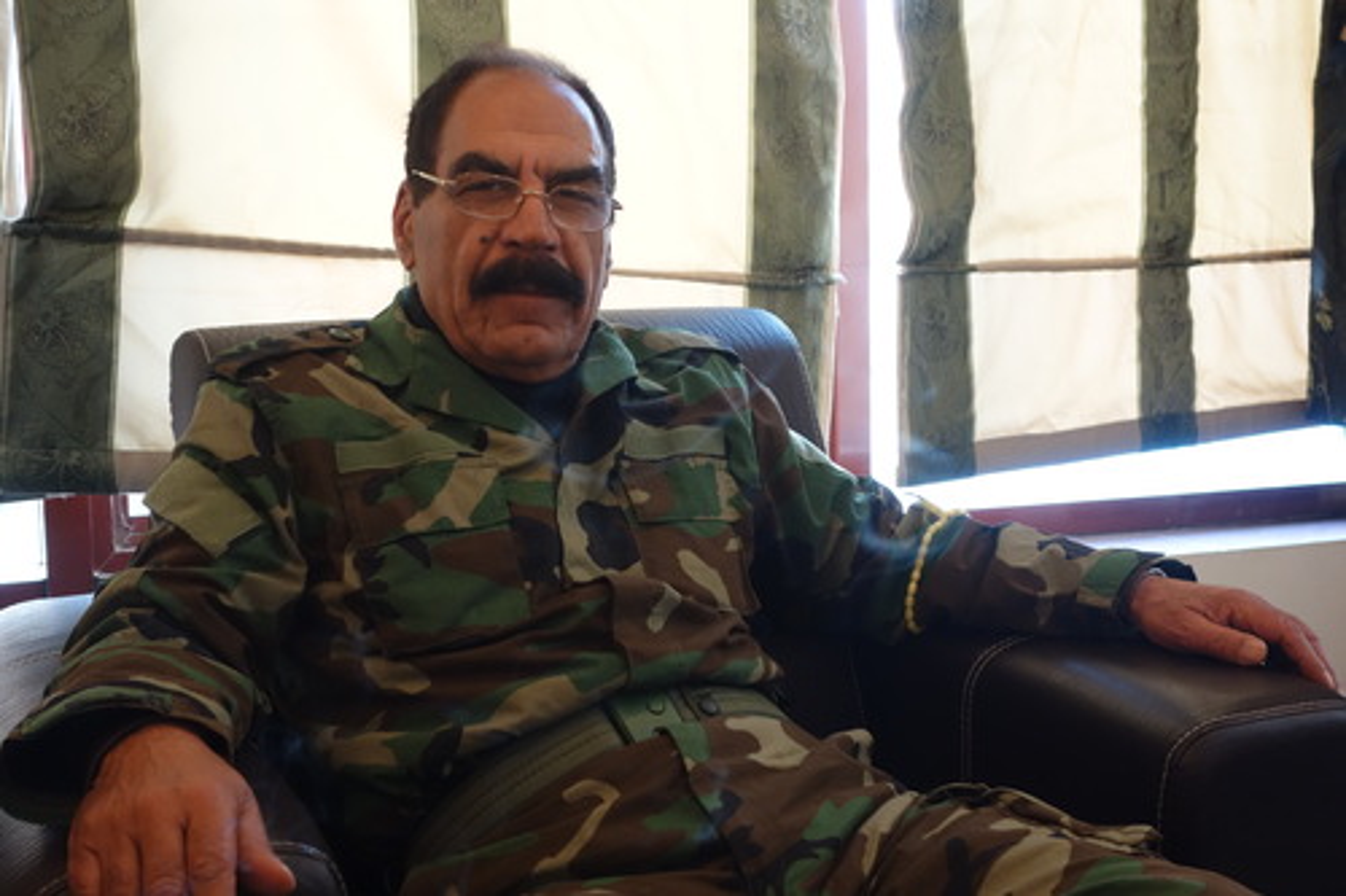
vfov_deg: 27.5
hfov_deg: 40.4
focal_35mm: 49
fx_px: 1831
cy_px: 448
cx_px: 673
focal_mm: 18.23
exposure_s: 1/50
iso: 640
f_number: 3.2
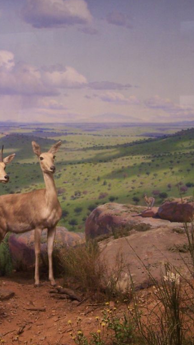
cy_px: 170
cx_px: 38
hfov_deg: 21.2
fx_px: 512
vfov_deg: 37.2
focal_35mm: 56
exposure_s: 1/8
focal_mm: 6.3
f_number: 2.8
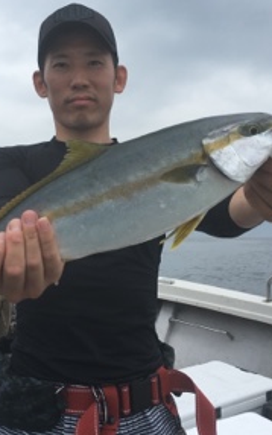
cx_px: 108
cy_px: 170
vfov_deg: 45.9
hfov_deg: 29.8
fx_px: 509
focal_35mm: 43
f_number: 2.2
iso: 25
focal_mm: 4.15
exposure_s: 1/1221
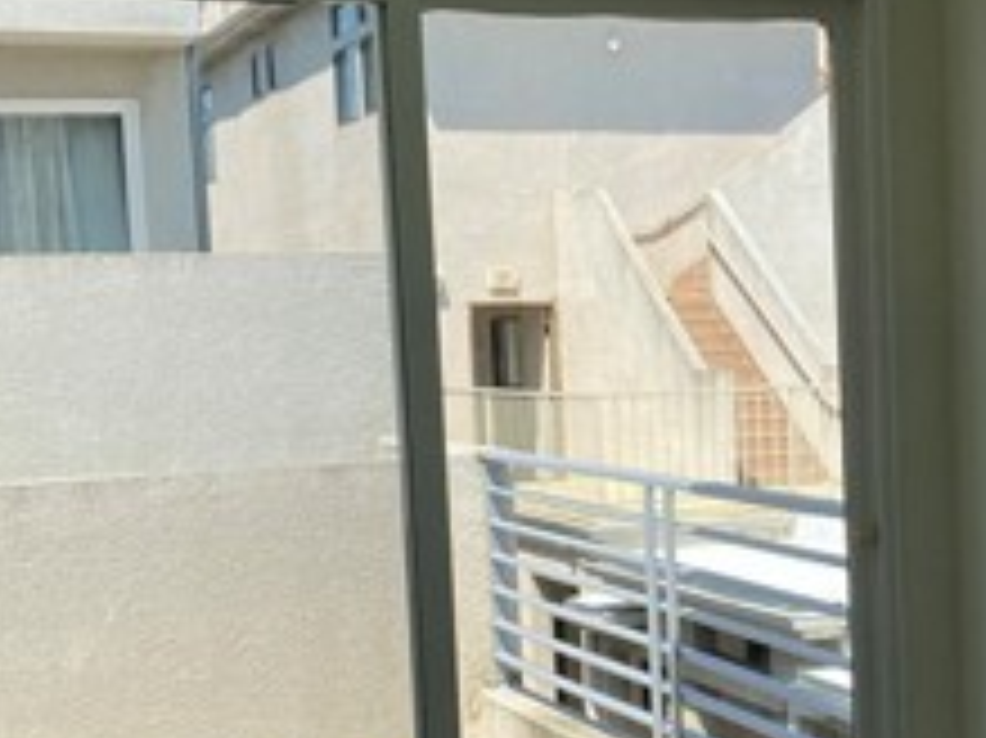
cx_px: 932
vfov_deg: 19.3
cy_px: 513
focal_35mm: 76
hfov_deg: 24.7
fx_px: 2164
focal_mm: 4.25
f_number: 1.8
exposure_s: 1/1585
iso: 32
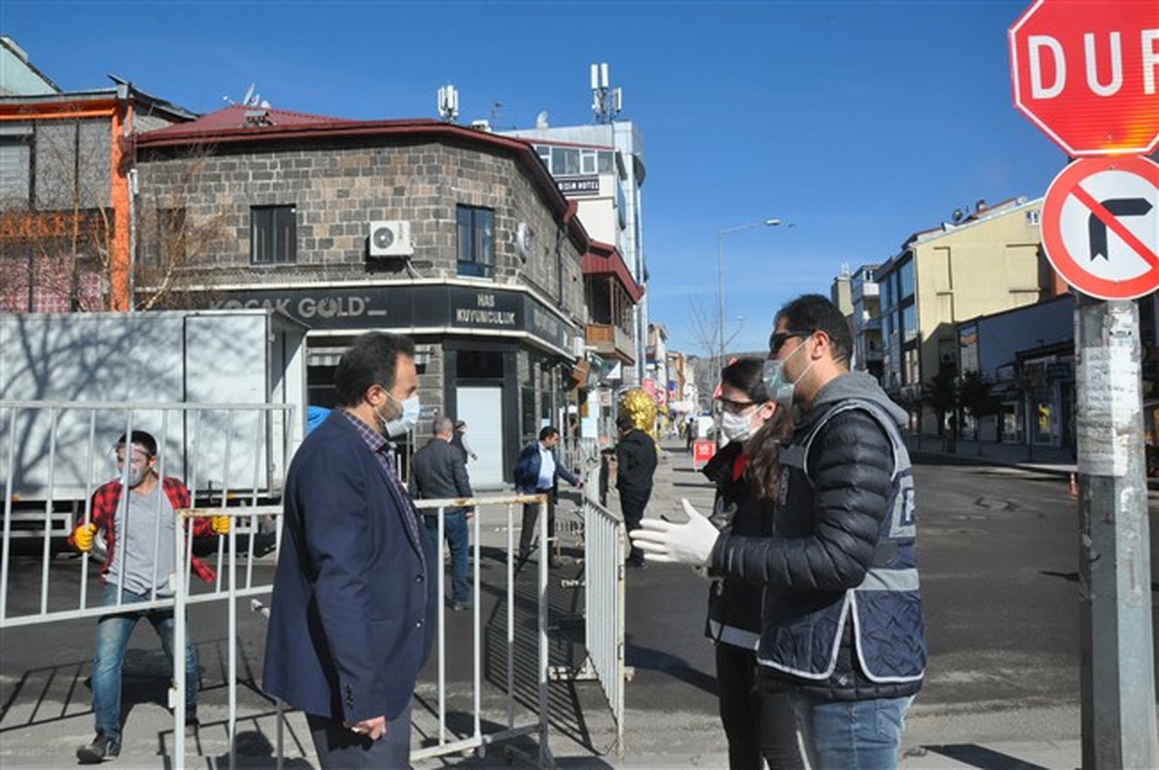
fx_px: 868
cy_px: 385
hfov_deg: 67.4
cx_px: 580
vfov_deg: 47.8
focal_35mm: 27
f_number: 20
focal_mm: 18
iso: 800
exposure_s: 1/400
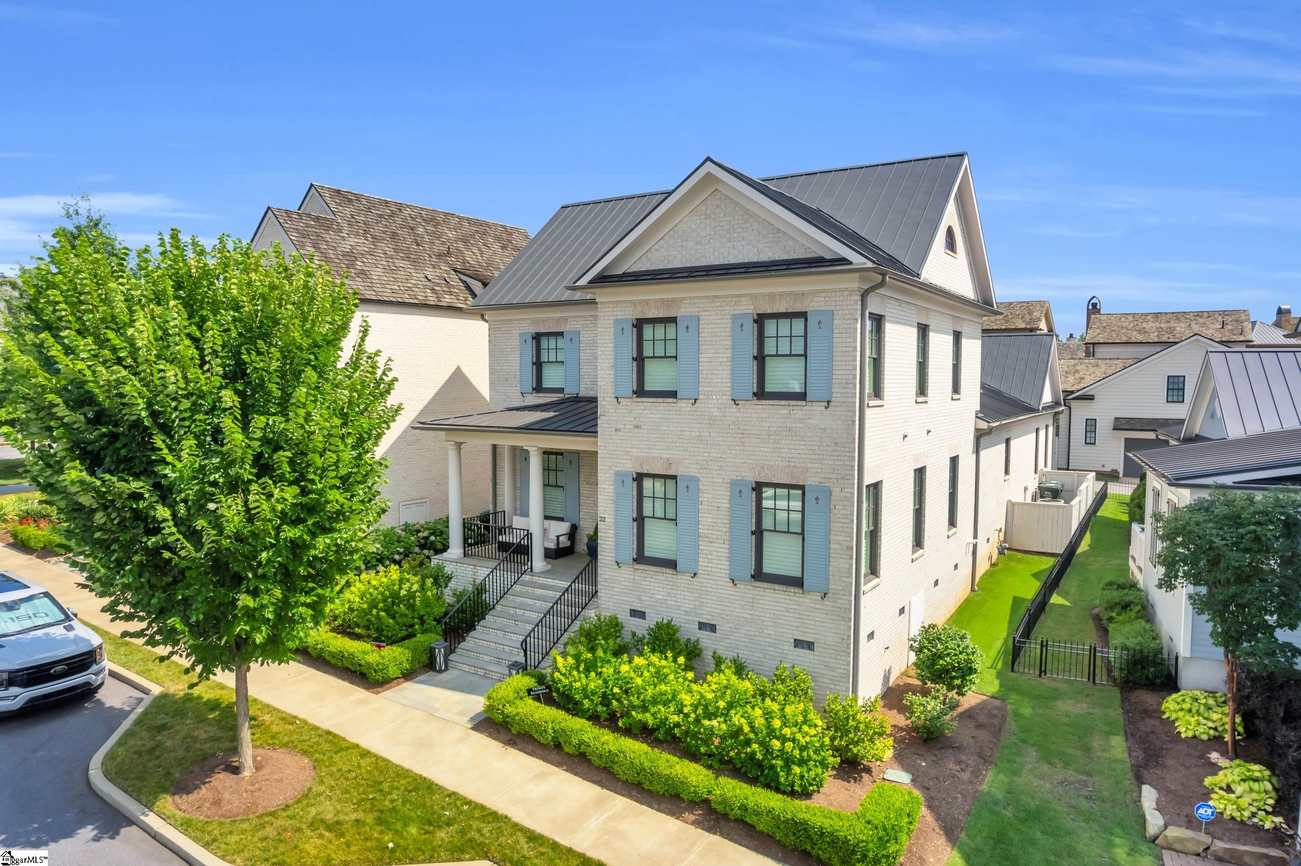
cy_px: 433
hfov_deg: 78.6
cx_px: 650
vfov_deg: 57.2
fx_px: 795
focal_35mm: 22
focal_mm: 8.38
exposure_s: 1/320
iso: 110
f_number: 2.8
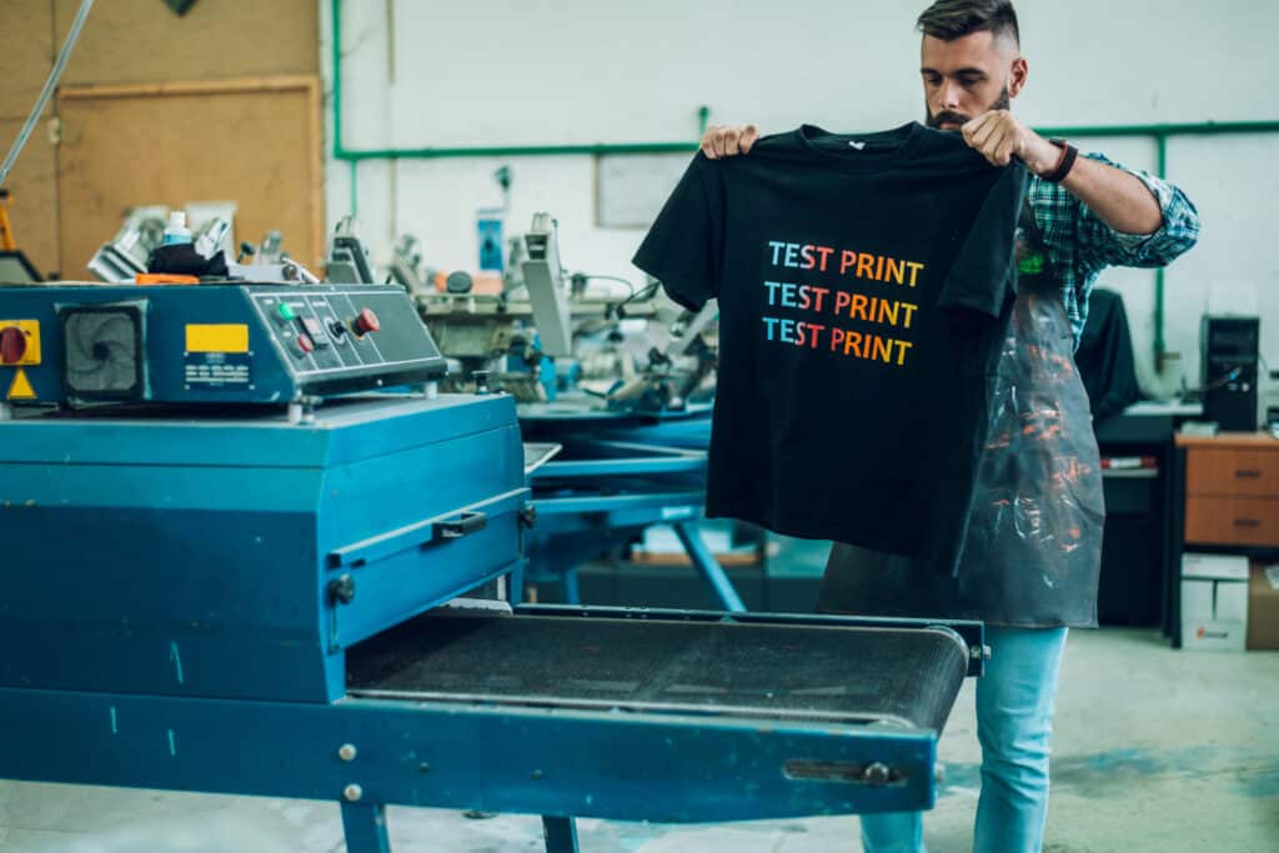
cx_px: 640
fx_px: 1777
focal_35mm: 50
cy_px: 426
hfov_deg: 39.6
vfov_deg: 27.0
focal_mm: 50
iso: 250
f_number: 1.8
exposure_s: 1/100
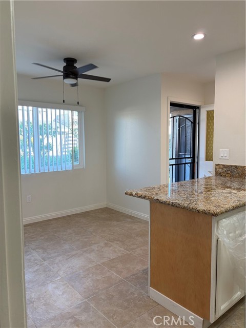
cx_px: 123
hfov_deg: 53.1
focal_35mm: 26
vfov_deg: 67.3
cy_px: 164
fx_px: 246
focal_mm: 5.96
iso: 100
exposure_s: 1/120
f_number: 1.6
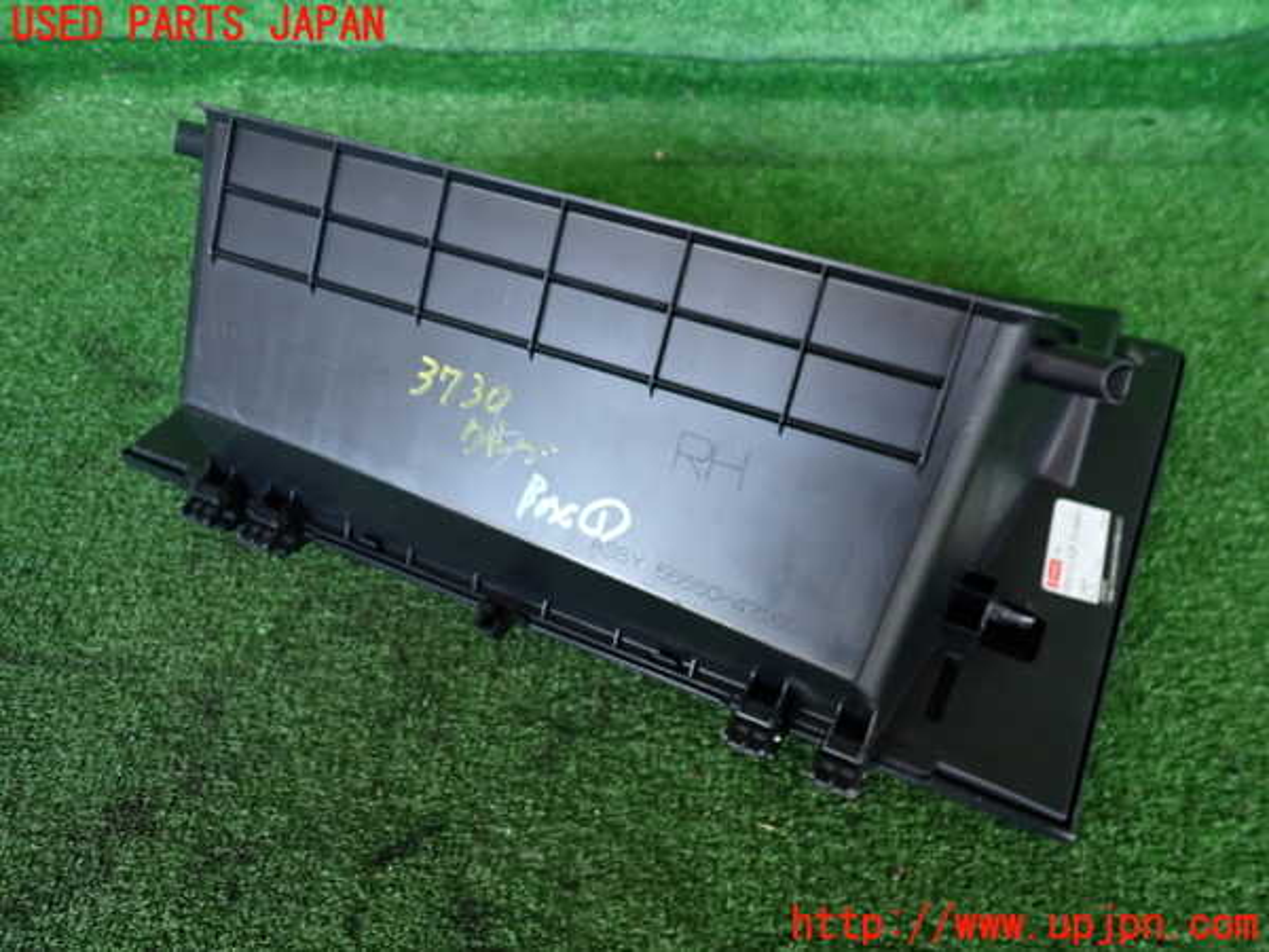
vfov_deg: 46.8
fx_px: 1100
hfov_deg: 60.0
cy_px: 476
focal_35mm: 30
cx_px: 634
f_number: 2.3
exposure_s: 1/30
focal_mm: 5.4
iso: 250
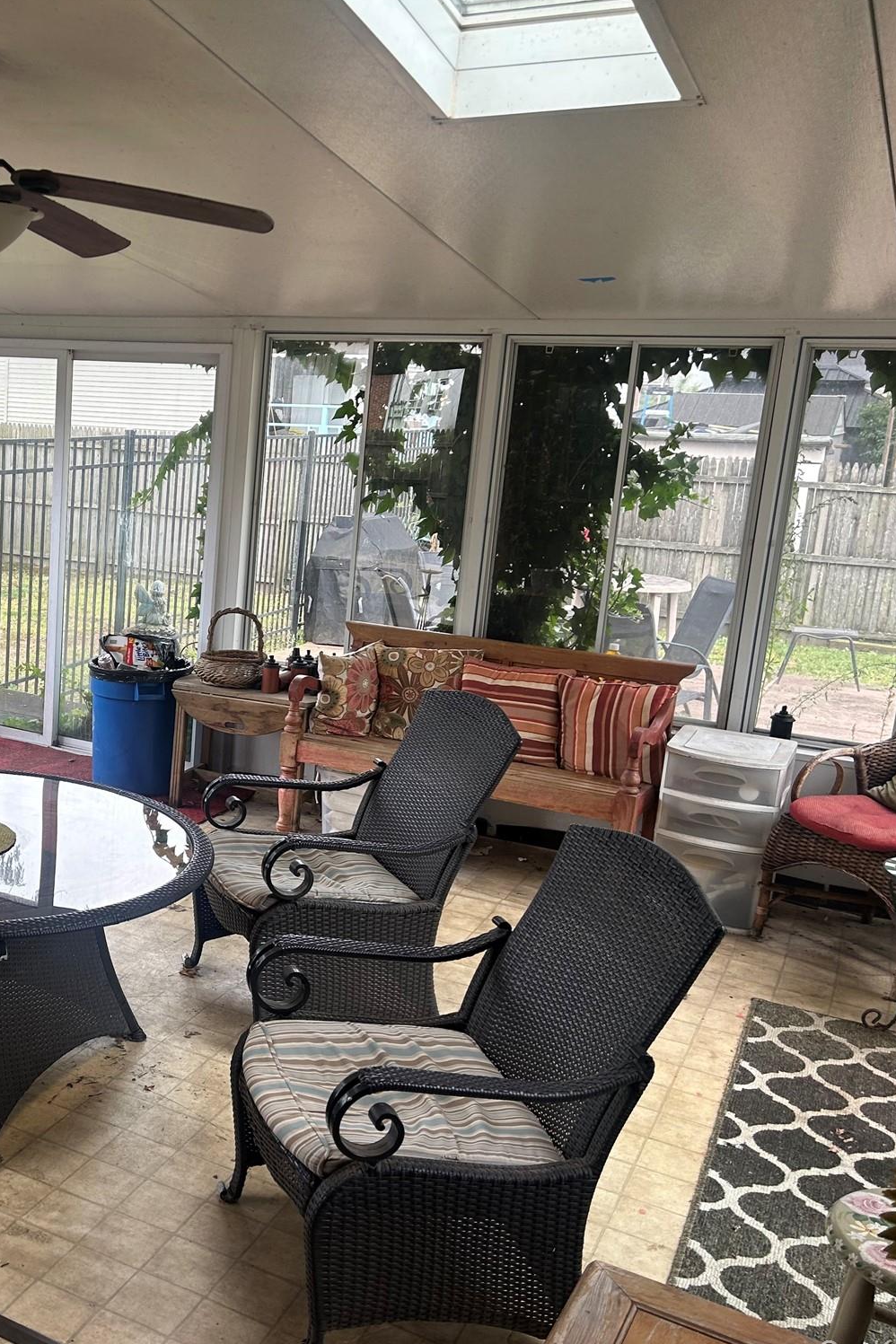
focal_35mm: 37
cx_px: 82
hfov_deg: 33.9
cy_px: 683
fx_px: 1381
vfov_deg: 51.9
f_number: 1.5
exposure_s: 1/153
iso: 40
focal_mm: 5.7
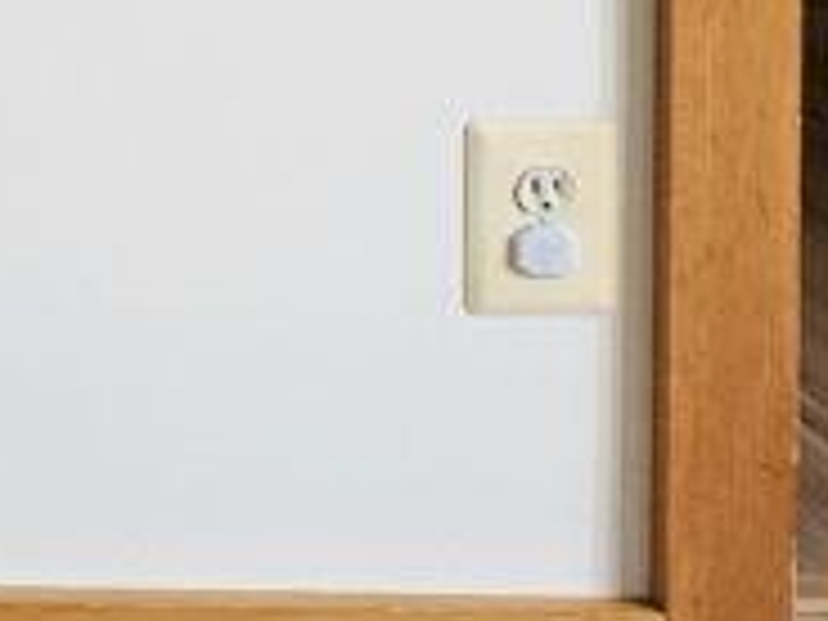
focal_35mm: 167
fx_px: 3995
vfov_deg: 7.7
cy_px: -1251
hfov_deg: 8.4
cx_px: -2144
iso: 200
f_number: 1.8
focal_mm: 5.4
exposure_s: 1/180
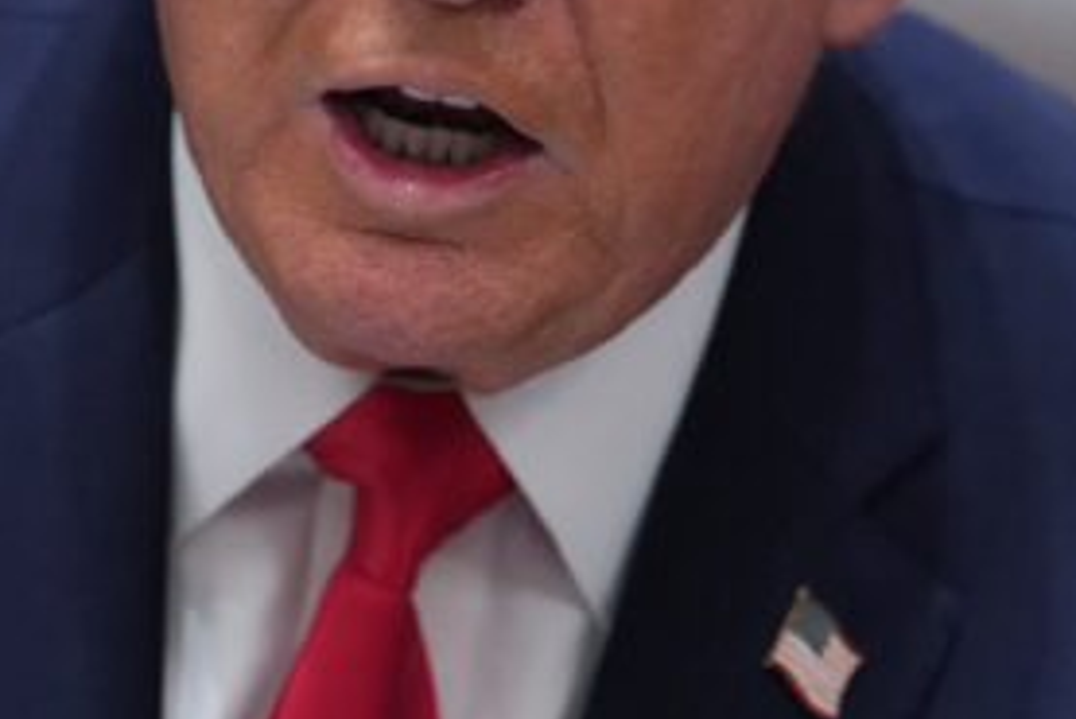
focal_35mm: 557
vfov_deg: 2.5
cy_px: -132
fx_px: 16656
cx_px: 295
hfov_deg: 3.7
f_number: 2.2
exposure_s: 1/320
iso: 2000
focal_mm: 134
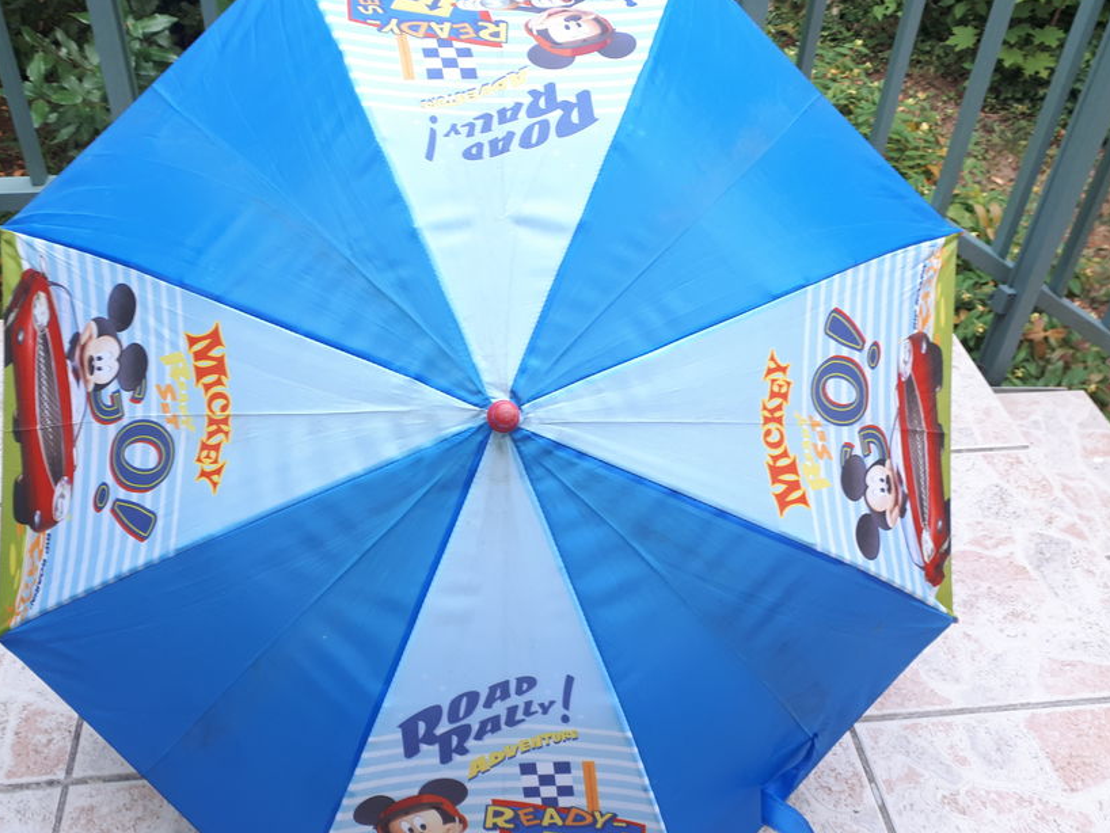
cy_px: 441
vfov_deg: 42.9
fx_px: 1058
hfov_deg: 55.3
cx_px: 513
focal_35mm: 33
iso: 40
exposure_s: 1/33
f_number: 1.9
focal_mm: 3.6
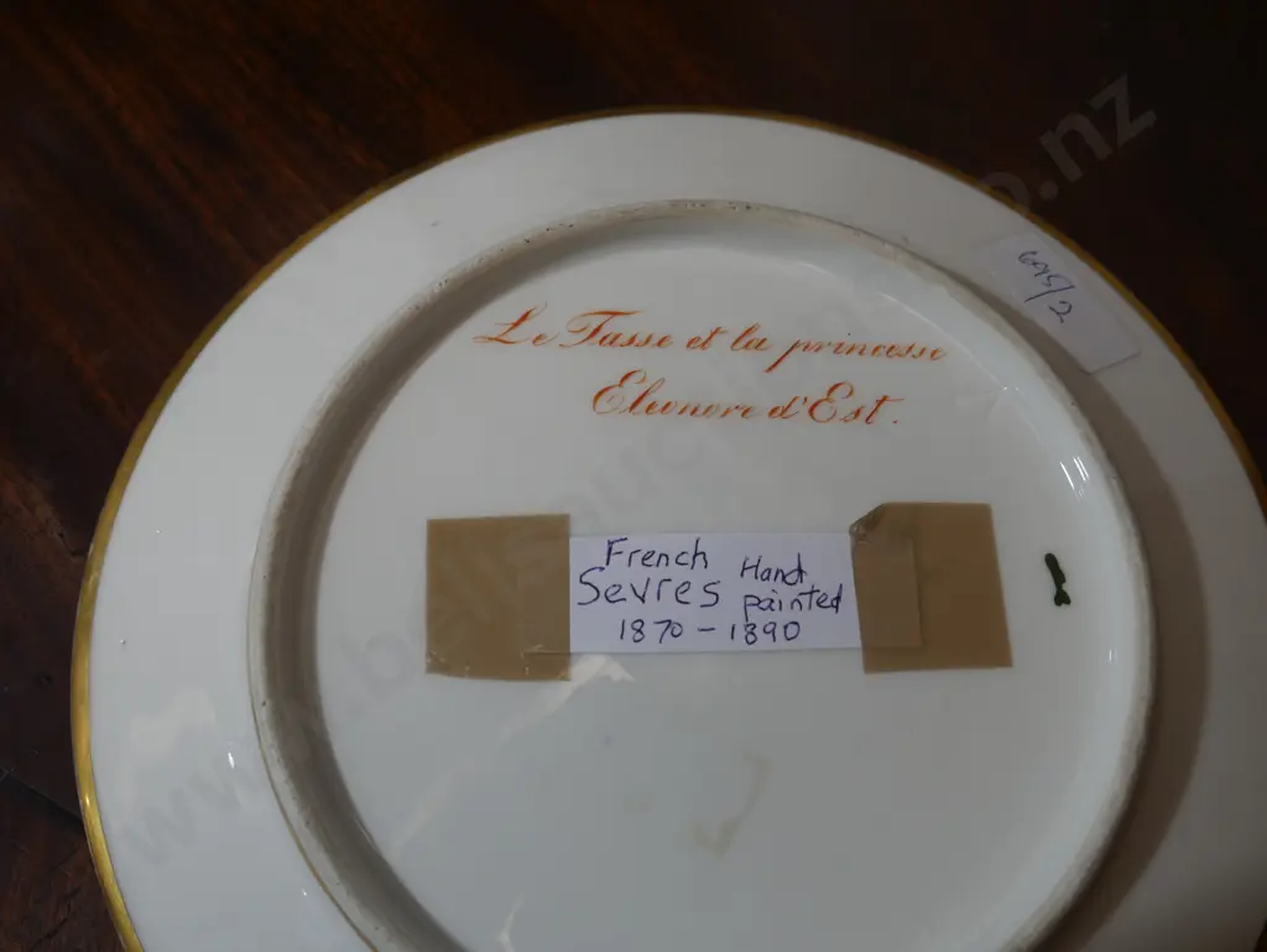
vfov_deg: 36.0
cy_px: 476
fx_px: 1465
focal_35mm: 40
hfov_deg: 46.8
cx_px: 634
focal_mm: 20
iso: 400
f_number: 4.4
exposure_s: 1/60
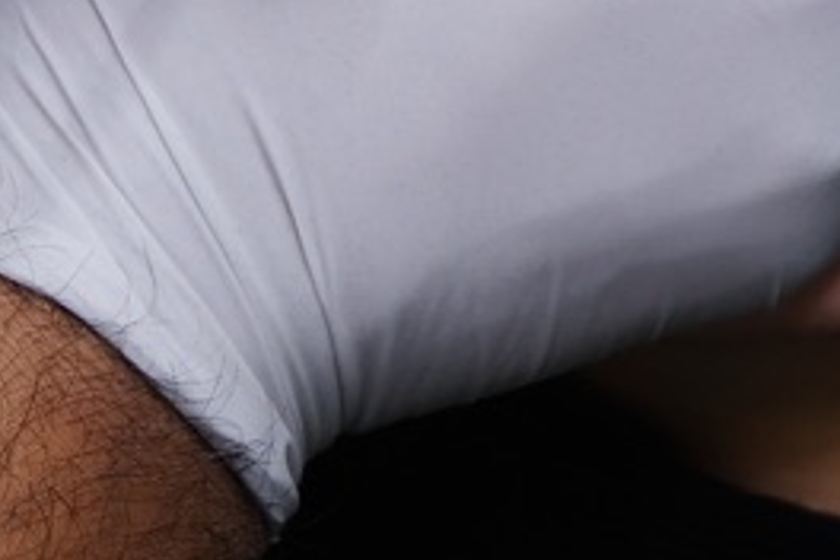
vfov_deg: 9.6
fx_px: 3173
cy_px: -442
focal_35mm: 136
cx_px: 951
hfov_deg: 14.7
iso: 320
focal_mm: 22.2
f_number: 4
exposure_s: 1/60
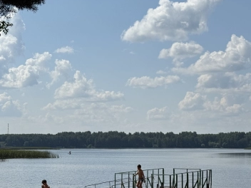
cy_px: 142
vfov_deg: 17.3
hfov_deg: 23.0
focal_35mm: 85
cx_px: 131
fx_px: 616
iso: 80
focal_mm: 6.76
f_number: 1.78
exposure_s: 1/15385
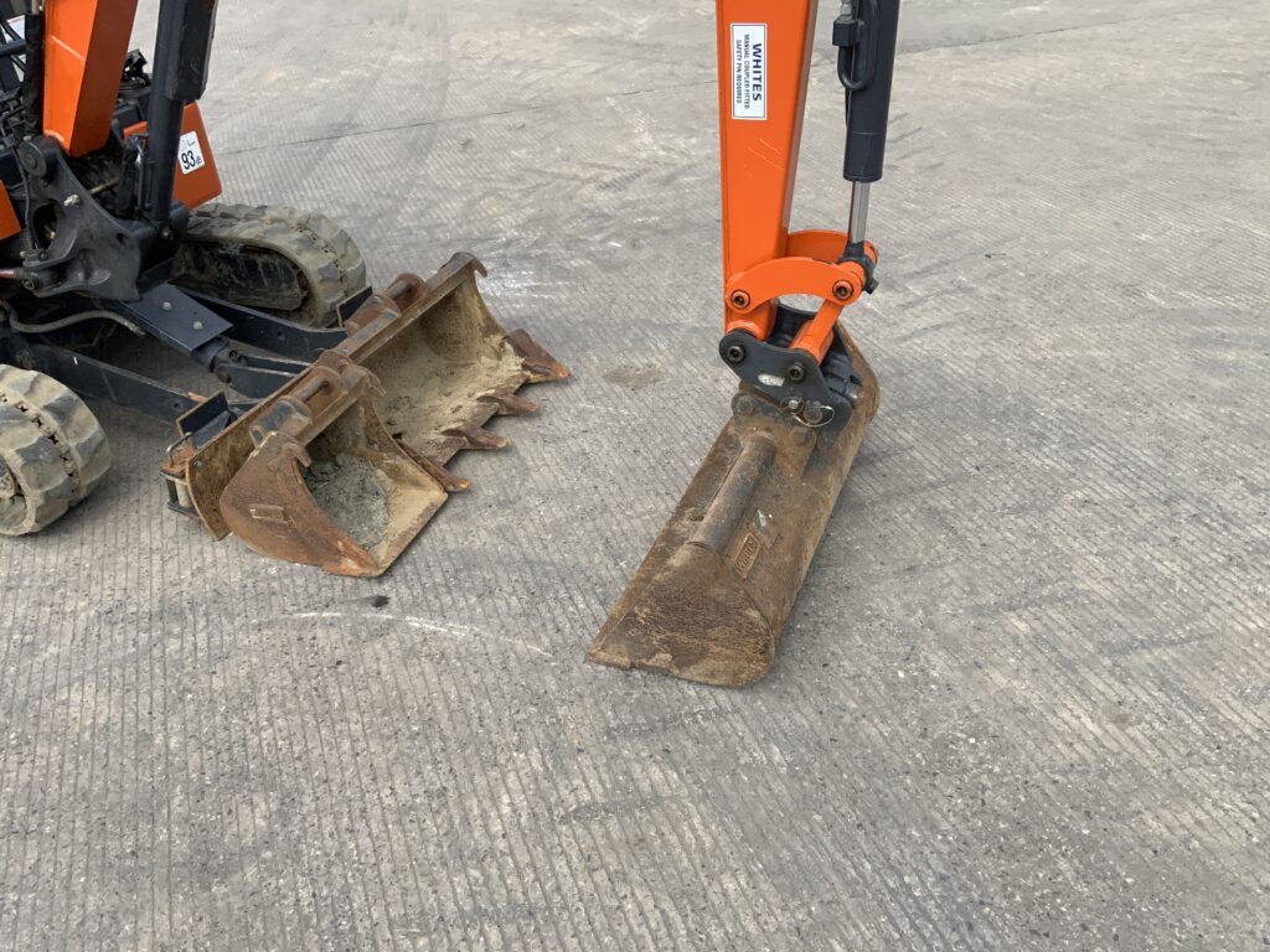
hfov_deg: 61.7
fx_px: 1064
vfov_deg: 48.2
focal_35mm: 29
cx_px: 635
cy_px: 476
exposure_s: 1/1311
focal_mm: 3
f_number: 1.8
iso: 16
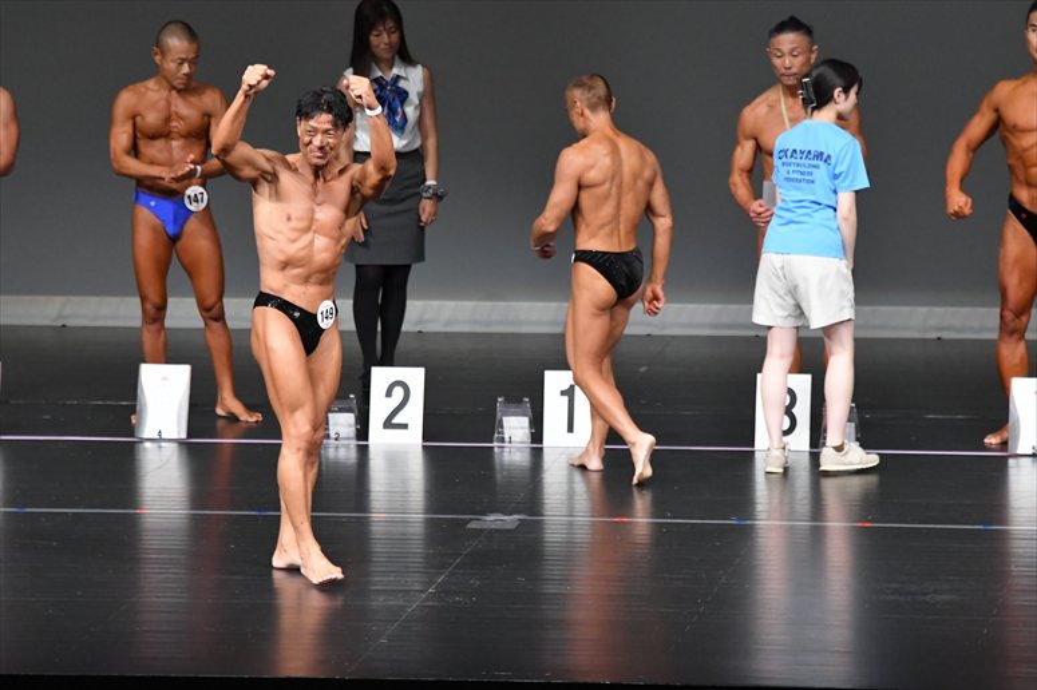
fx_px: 7774
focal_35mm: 270
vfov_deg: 5.1
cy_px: 345
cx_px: 518
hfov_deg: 7.6
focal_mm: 180
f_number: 5.6
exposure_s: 1/400
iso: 5000
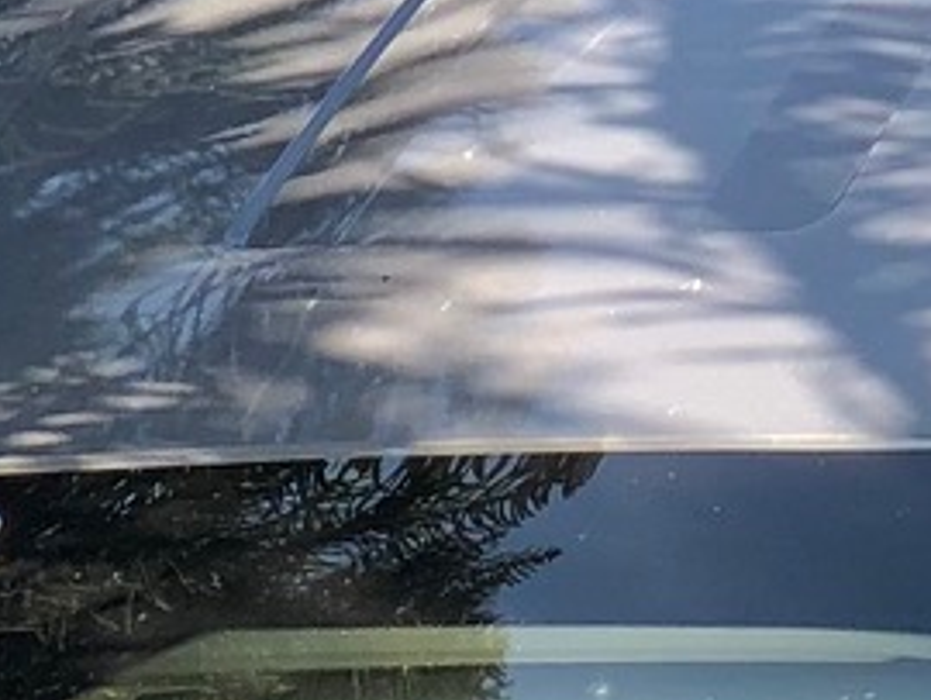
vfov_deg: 3.7
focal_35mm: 388
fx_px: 10445
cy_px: 2034
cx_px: 193
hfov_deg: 5.1
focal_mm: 6
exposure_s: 1/120
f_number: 2.4
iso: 16
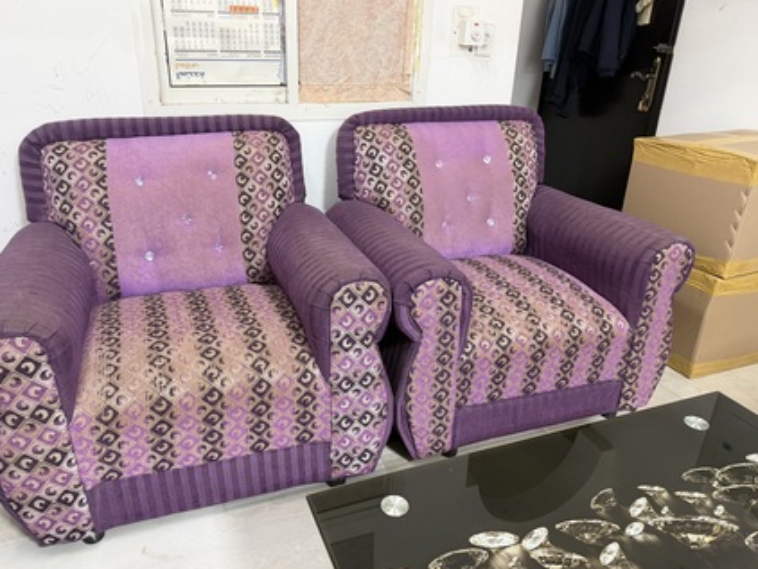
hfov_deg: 67.2
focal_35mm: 26
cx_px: 360
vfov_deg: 53.1
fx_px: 570
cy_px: 299
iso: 250
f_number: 1.78
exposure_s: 1/60
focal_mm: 6.76
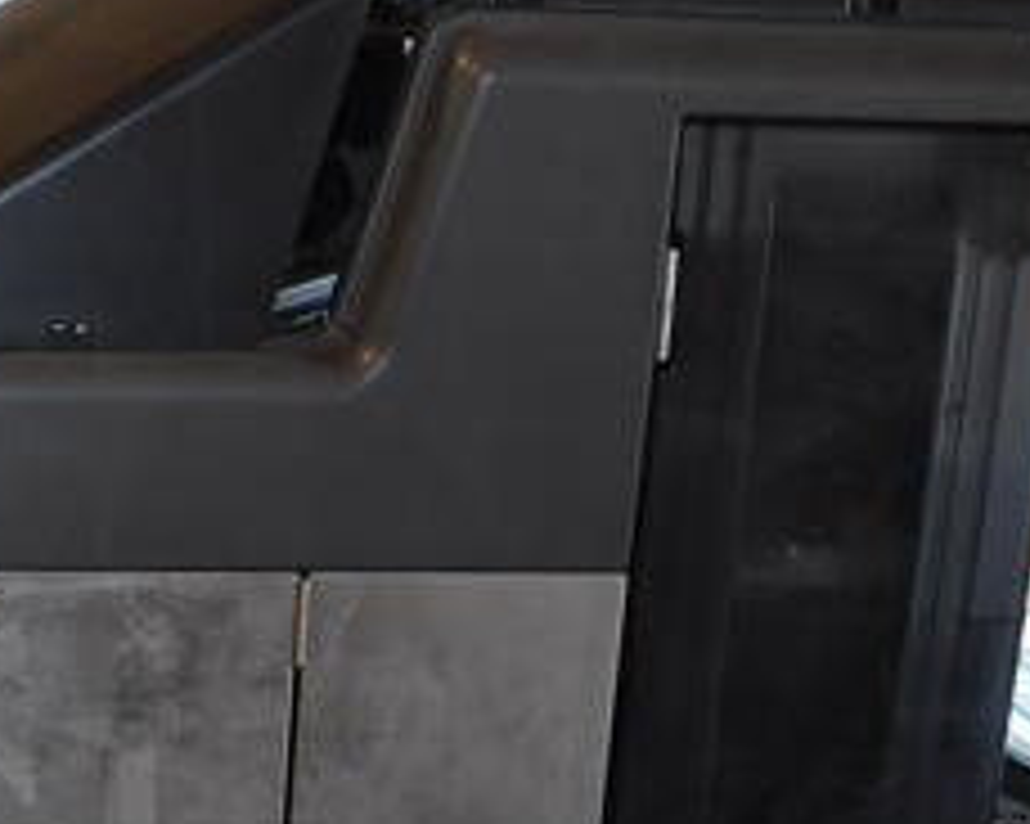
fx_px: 2628
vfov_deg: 17.4
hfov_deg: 21.0
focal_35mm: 86
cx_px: -135
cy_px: 833
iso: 1600
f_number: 3.8
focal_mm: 23
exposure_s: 1/125
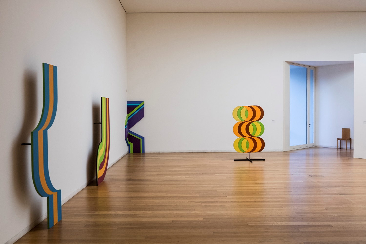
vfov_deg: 37.9
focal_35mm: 35
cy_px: 122
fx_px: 356
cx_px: 183
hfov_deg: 54.4
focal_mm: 23
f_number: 3.2
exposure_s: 1/200
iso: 1600
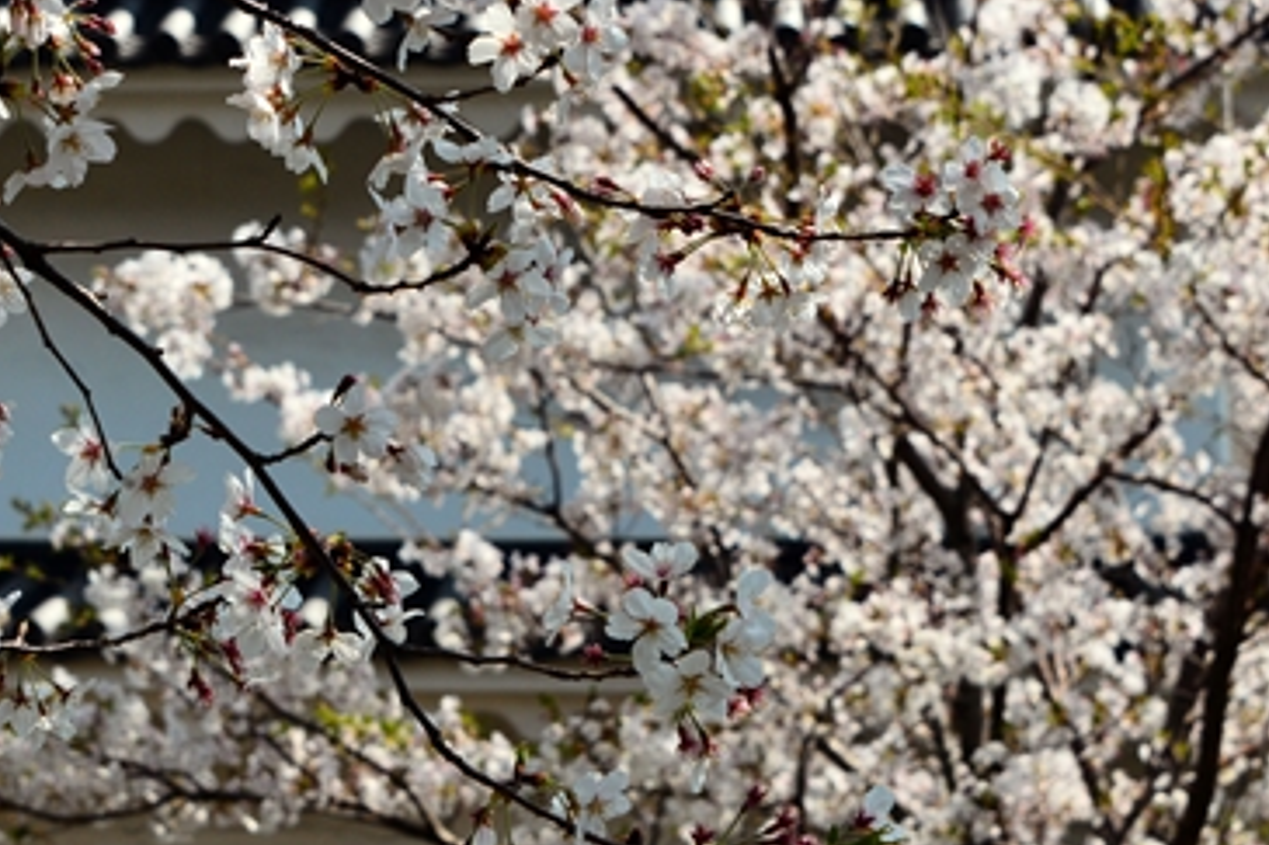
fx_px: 4792
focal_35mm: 136
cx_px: 393
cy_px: 122
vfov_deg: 10.0
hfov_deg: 15.0
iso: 400
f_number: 10
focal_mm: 62
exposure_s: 1/640
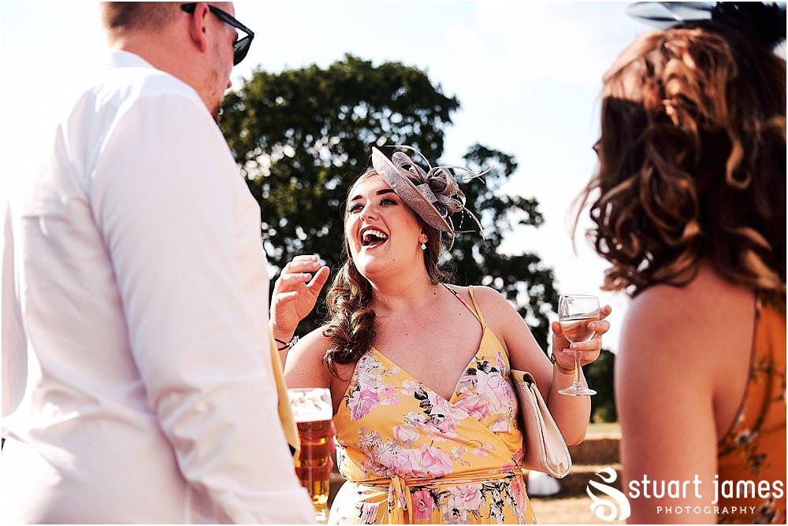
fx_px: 1161
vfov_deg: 25.6
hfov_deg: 37.5
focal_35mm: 53
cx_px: 394
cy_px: 263
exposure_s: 1/5000
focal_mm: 35
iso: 400
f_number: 2.5
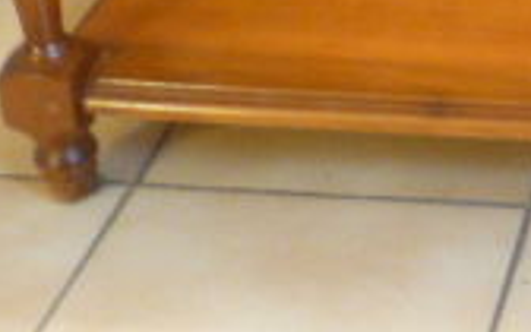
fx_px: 1751
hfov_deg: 15.6
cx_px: 847
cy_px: -272
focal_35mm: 121
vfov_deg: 10.2
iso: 500
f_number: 3.6
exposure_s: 1/4
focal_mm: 5.4
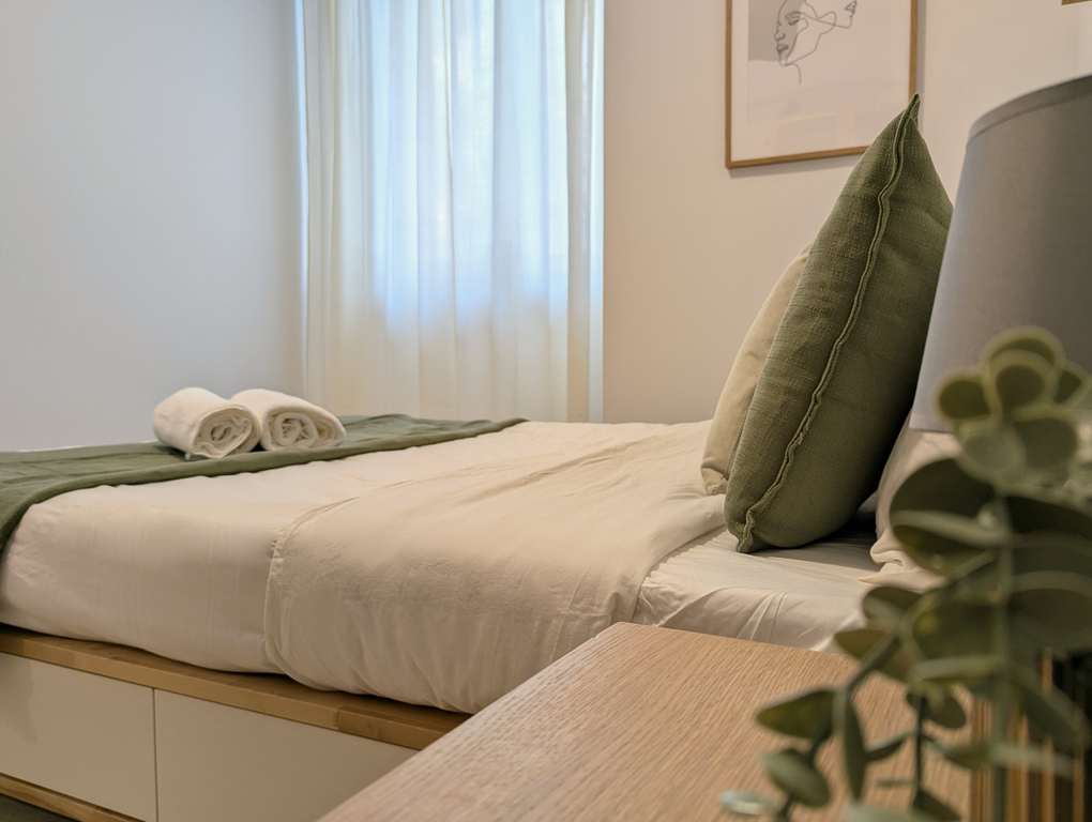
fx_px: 505
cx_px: 546
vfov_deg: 78.2
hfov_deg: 94.4
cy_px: 411
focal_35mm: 16
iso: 68
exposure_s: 1/50
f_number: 2.2
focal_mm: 2.4
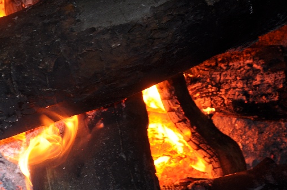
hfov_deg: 27.3
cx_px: 127
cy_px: -32
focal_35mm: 74
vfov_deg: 17.5
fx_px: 590
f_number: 3.8
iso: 250
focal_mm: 21
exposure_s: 1/6
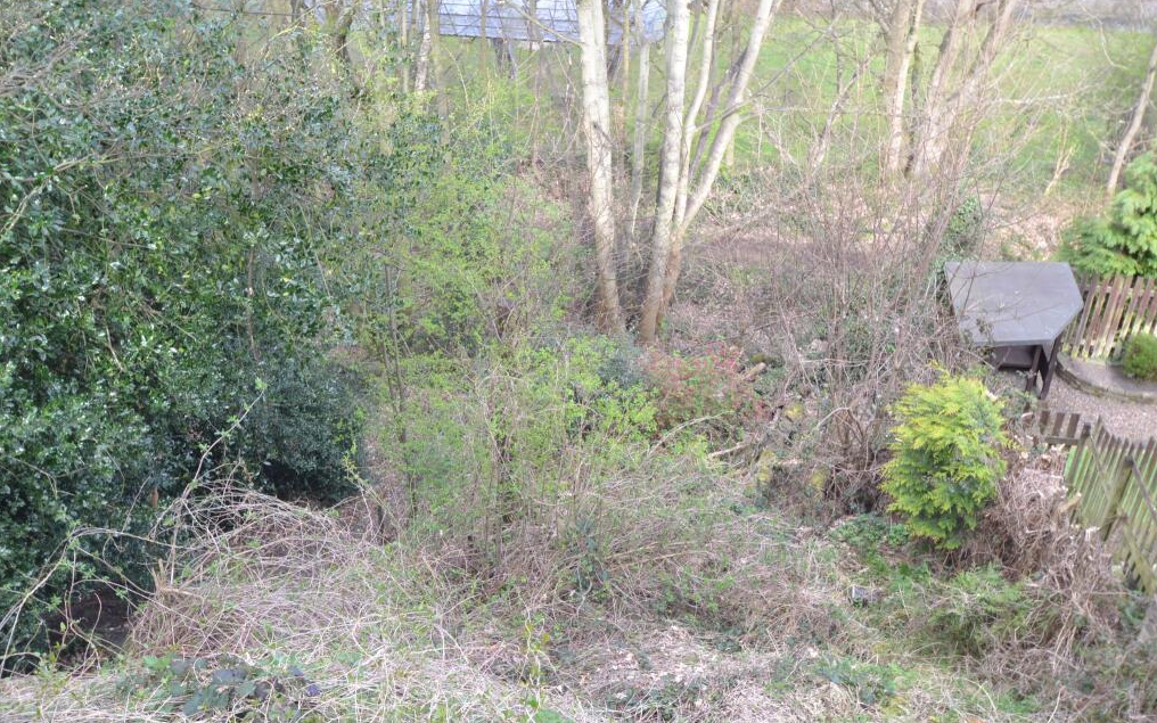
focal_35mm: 37
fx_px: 1167
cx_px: 576
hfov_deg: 52.7
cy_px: 376
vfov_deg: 34.4
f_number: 5.6
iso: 400
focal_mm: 24
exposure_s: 1/125
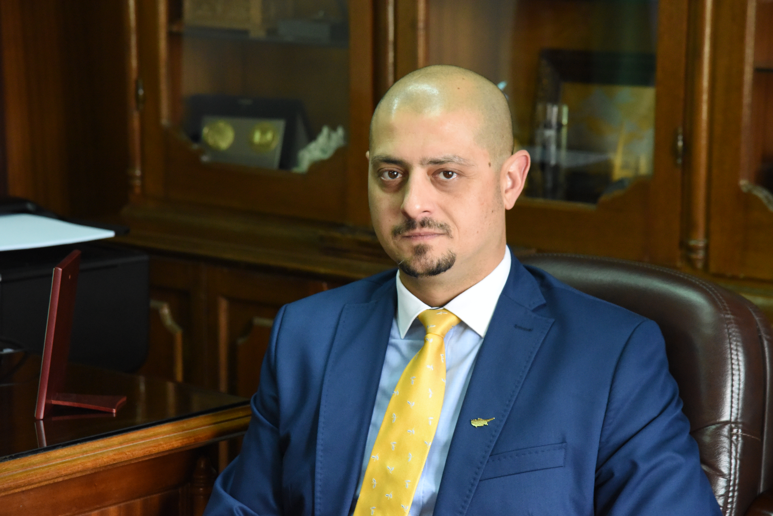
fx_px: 2577
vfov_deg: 11.4
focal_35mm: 120
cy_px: 258
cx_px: 386
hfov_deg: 17.1
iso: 6400
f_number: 8
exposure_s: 1/250
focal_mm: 120
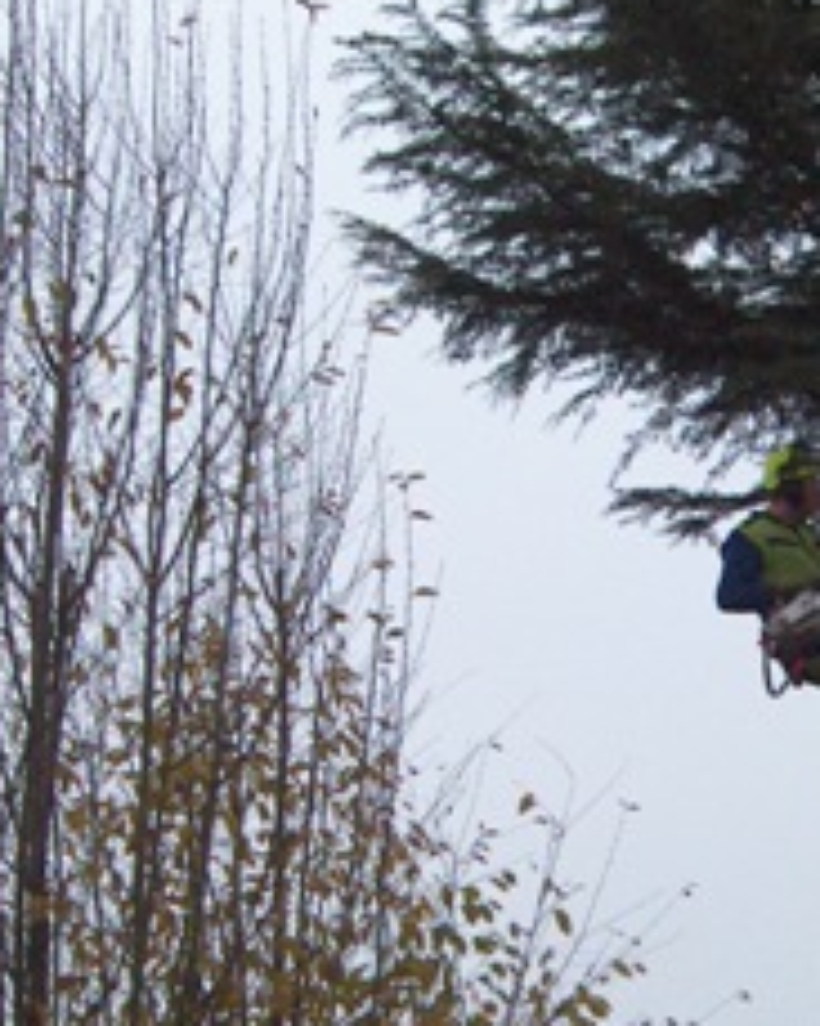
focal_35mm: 106
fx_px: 3218
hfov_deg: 14.3
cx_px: 856
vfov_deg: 18.0
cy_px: 759
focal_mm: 8
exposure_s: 1/90
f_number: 2.8
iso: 200
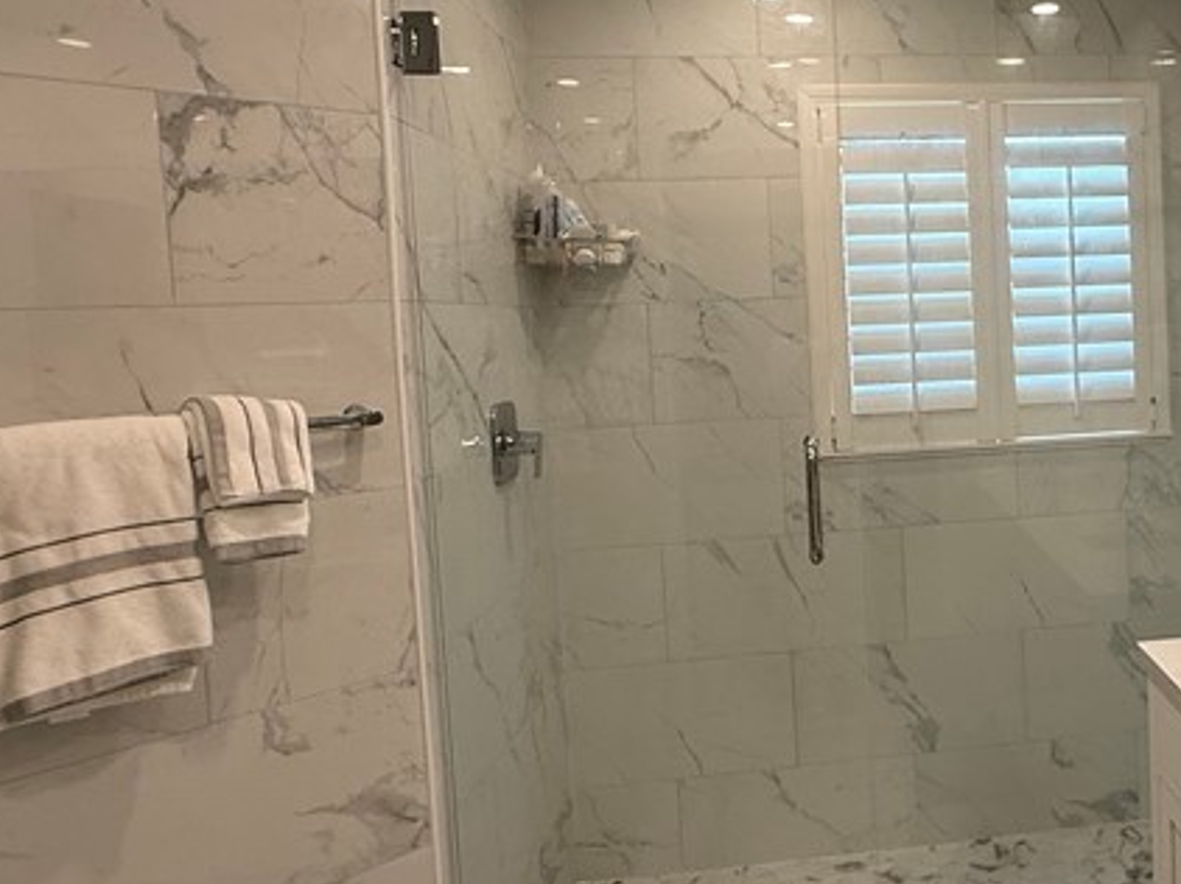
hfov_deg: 49.4
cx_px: 1010
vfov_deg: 41.6
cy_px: 372
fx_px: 1159
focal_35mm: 34
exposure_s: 1/120
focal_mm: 2.22
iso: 125
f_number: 2.2
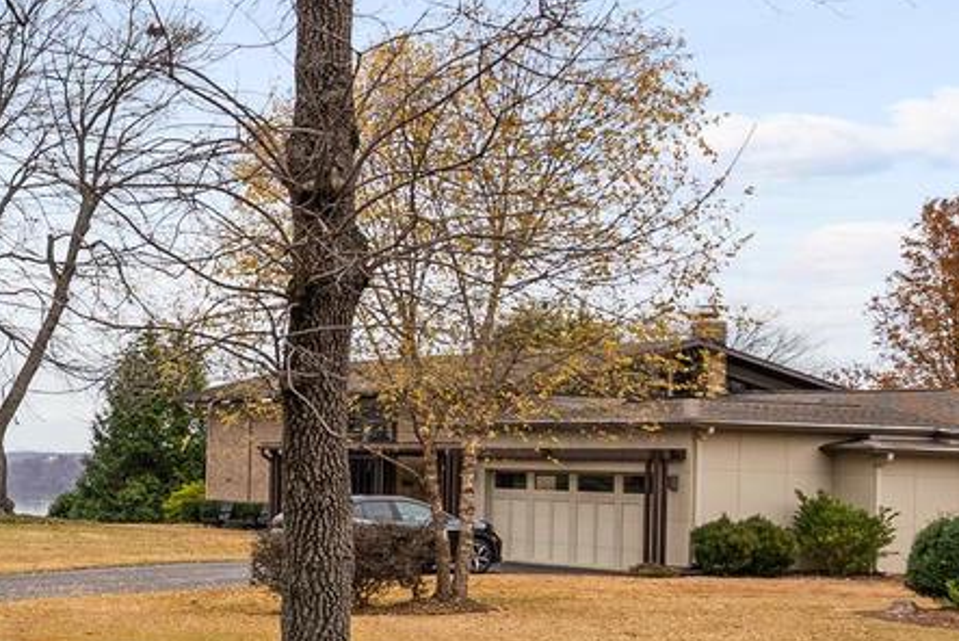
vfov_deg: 20.9
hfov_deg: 24.0
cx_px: -504
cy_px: 426
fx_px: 1733
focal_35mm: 65
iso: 200
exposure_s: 1/125
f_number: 5
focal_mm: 20
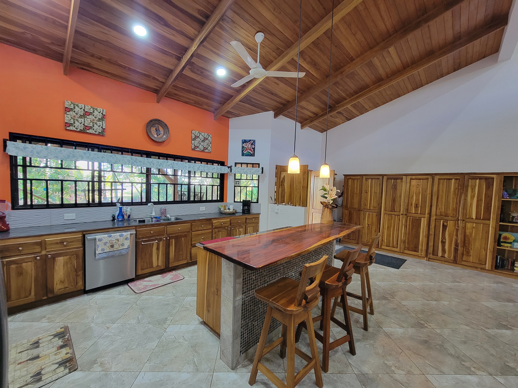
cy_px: 194
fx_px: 195
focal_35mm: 13
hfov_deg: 106.2
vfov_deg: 89.9
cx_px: 259
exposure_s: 1/30
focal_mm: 2.2
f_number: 2.2
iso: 400
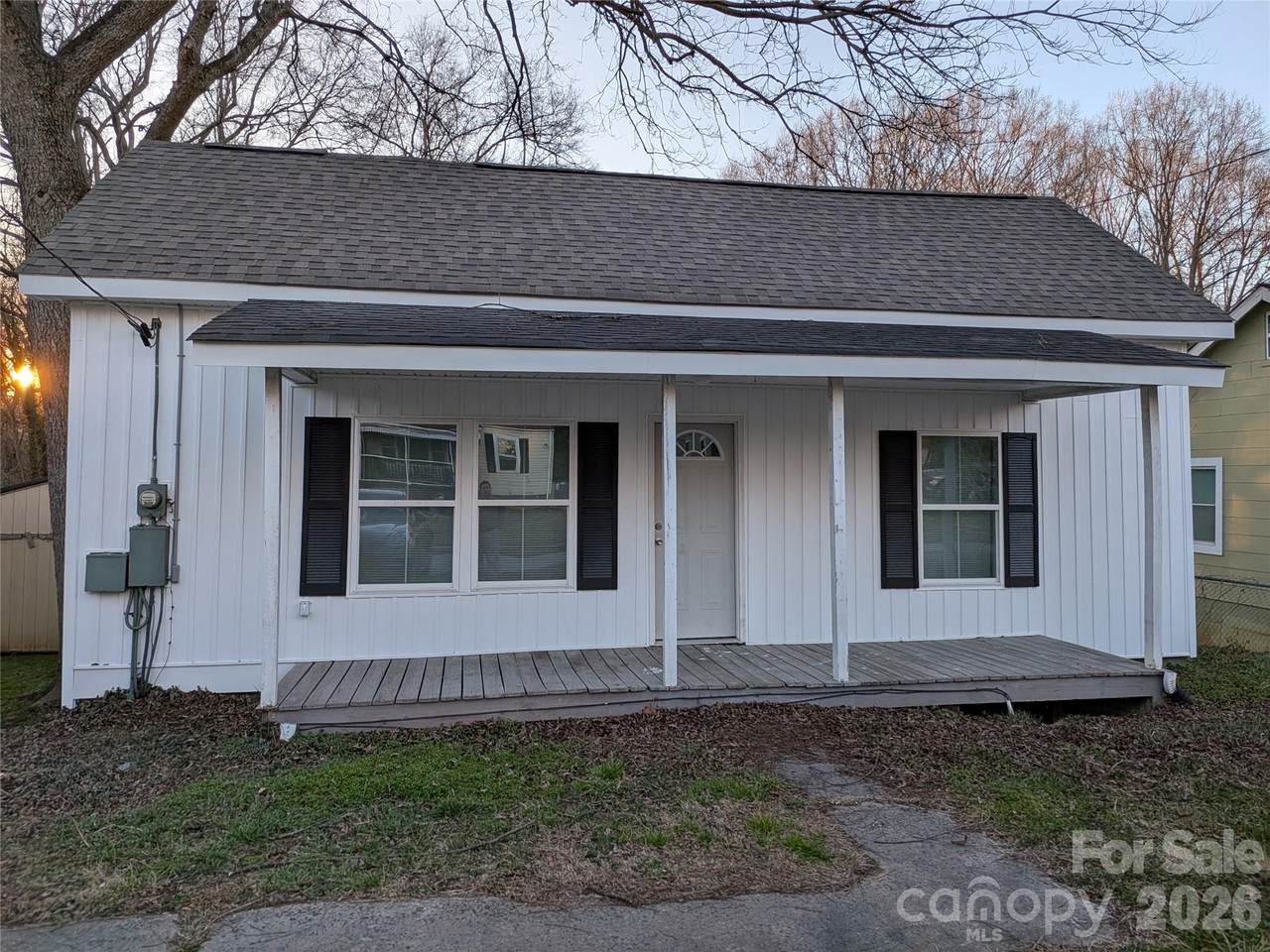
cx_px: 635
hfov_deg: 71.6
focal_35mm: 24
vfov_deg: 56.8
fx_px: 881
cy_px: 476
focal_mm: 4.53
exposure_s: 1/259
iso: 28
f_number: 1.7
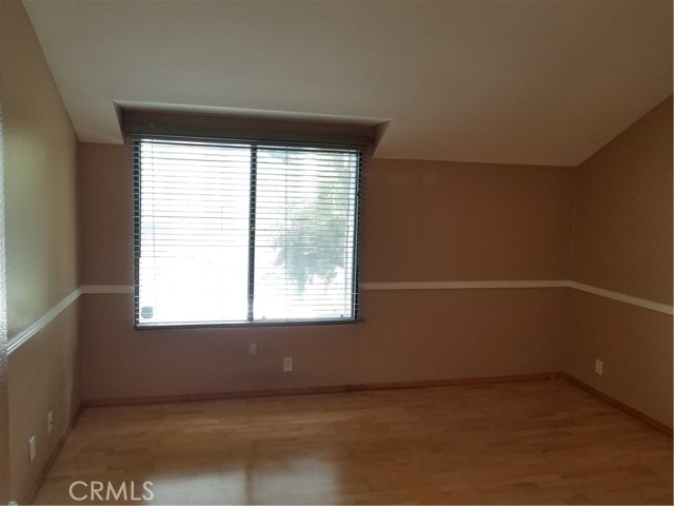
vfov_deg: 53.1
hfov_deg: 67.3
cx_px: 337
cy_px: 253
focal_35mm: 26
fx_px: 506
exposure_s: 1/60
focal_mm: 4.2
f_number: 1.7
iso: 64
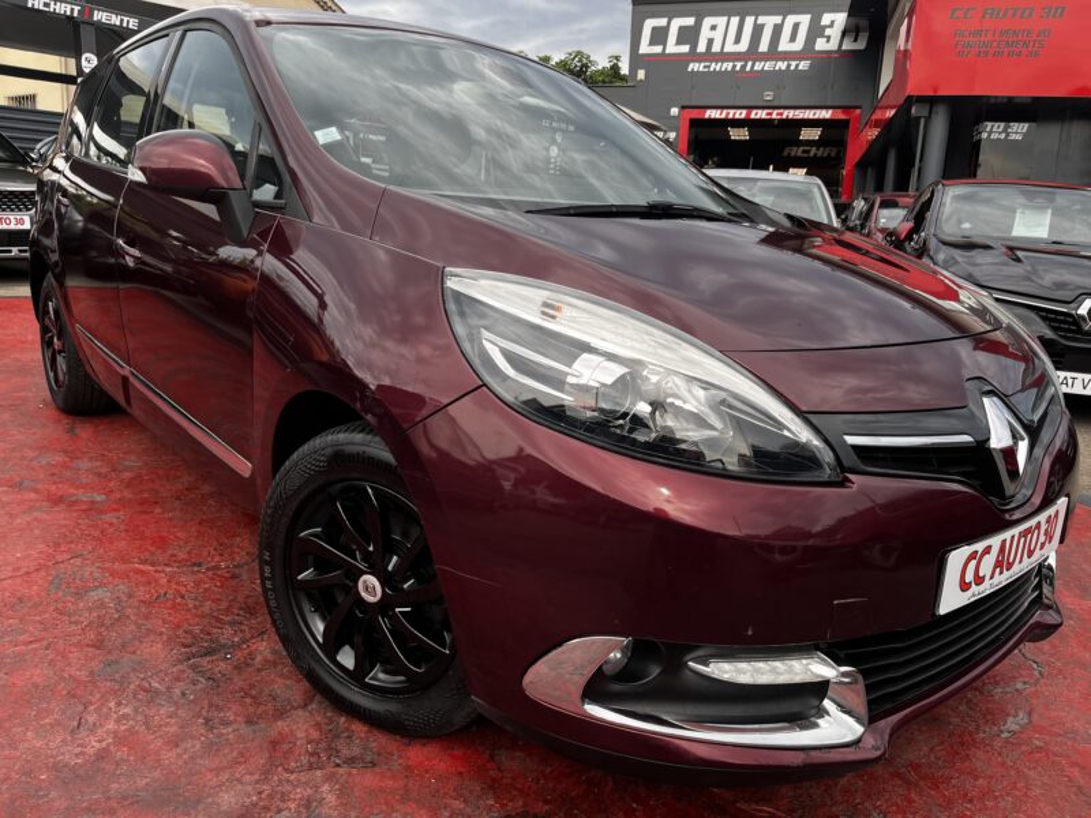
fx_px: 819
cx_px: 546
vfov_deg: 53.1
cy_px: 409
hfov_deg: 67.3
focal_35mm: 26
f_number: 1.6
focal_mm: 5.1
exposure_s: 1/577
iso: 50
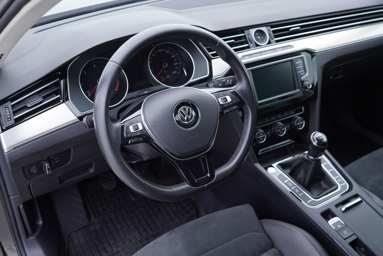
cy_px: 128
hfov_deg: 53.1
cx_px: 192
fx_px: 383
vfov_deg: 36.9
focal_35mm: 36
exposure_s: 1/40
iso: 250
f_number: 2.8
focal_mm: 24
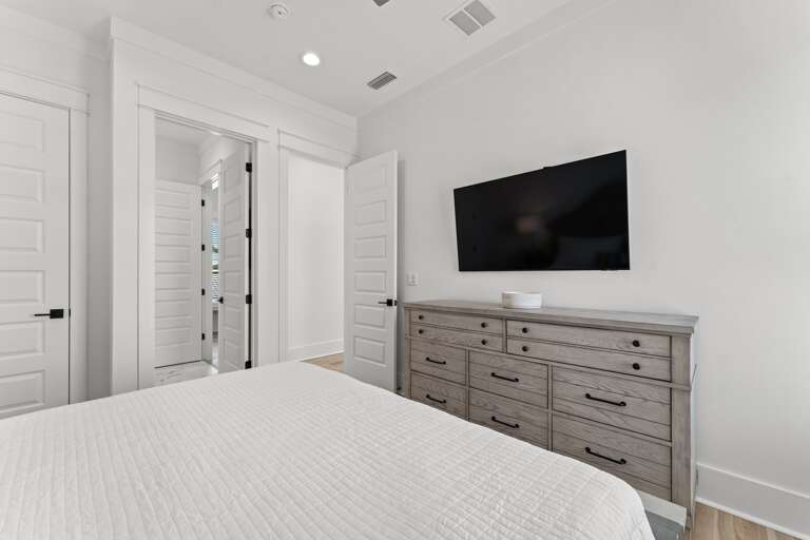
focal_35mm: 14
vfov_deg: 81.2
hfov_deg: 104.3
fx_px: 315
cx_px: 405
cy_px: 270
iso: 400
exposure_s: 1/20
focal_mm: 14
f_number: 8
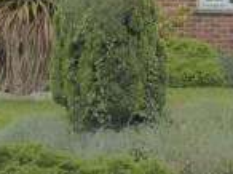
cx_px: 164
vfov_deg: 11.5
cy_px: -79
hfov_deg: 15.9
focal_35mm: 124
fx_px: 833
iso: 400
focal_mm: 5.4
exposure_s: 1/500
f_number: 3.5
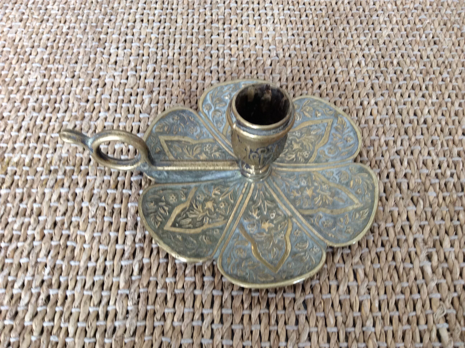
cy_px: 174
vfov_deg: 44.1
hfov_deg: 56.9
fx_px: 429
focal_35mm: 32
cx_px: 232
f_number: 2.4
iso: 80
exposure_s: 1/25
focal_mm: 3.3
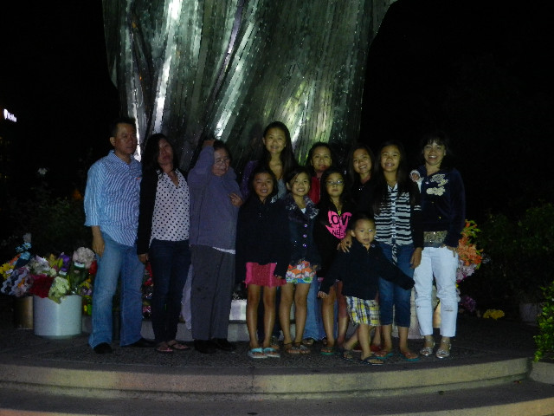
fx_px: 848
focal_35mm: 53
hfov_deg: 36.2
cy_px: 208
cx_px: 277
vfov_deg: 27.5
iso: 800
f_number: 4.4
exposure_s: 1/30
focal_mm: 9.4
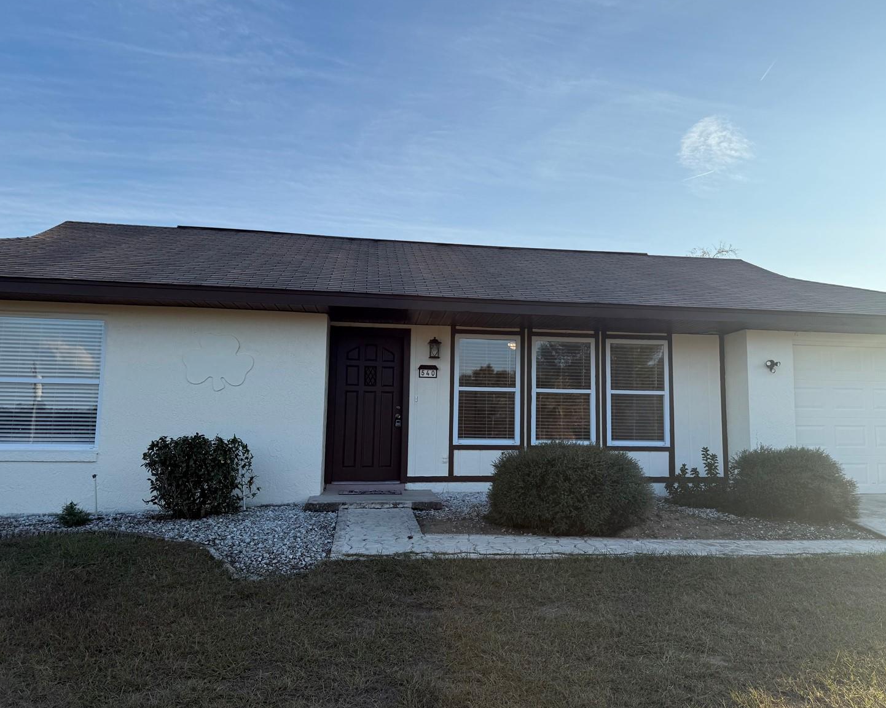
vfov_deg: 54.9
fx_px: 682
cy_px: 351
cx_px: 482
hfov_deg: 65.9
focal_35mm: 26
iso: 80
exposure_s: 1/3425
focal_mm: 6.76
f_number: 1.78
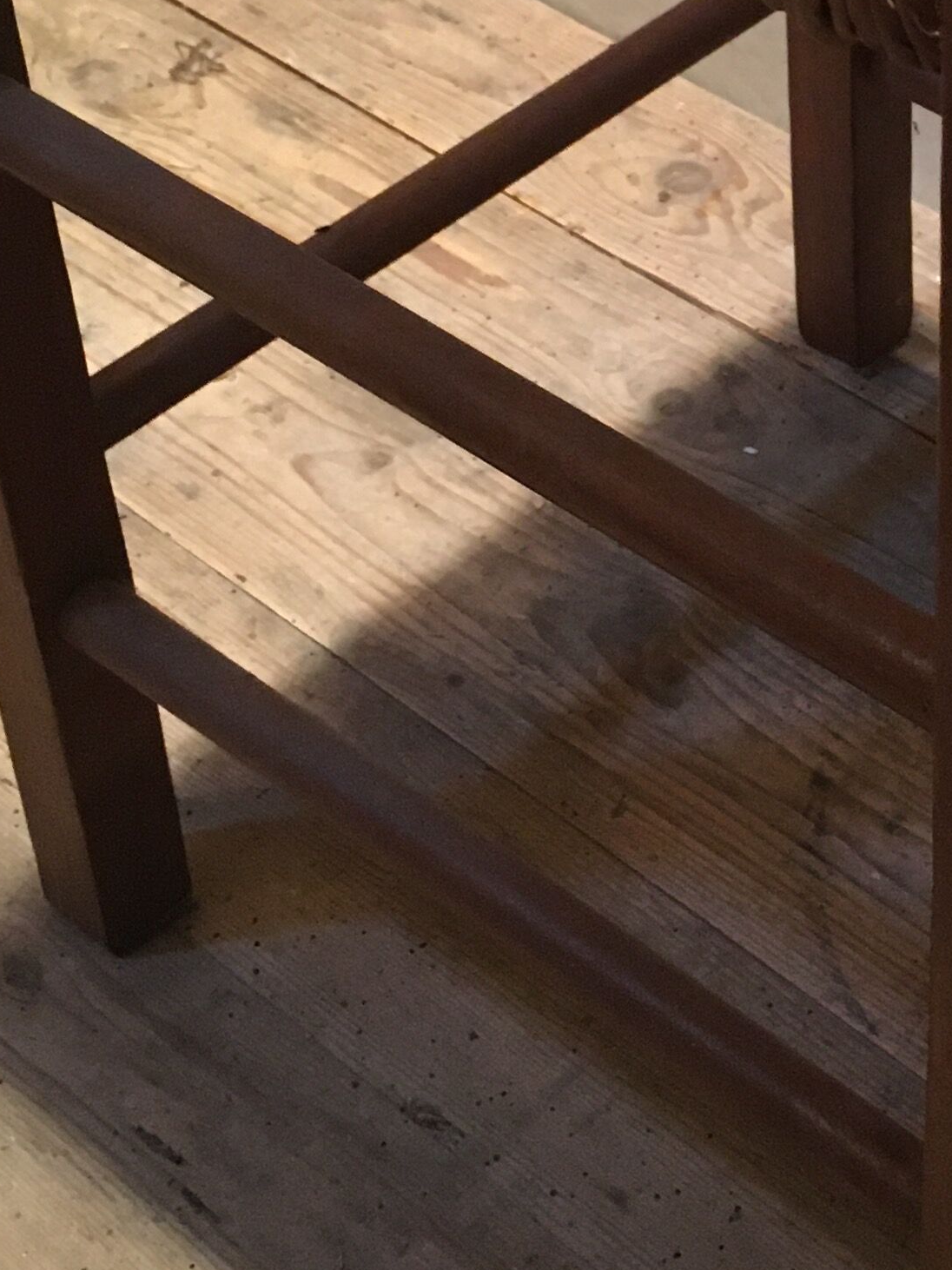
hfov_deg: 17.9
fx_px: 2934
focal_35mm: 80
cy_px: 197
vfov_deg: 23.9
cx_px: 969
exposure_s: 1/25
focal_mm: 4.15
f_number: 2.2
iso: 200
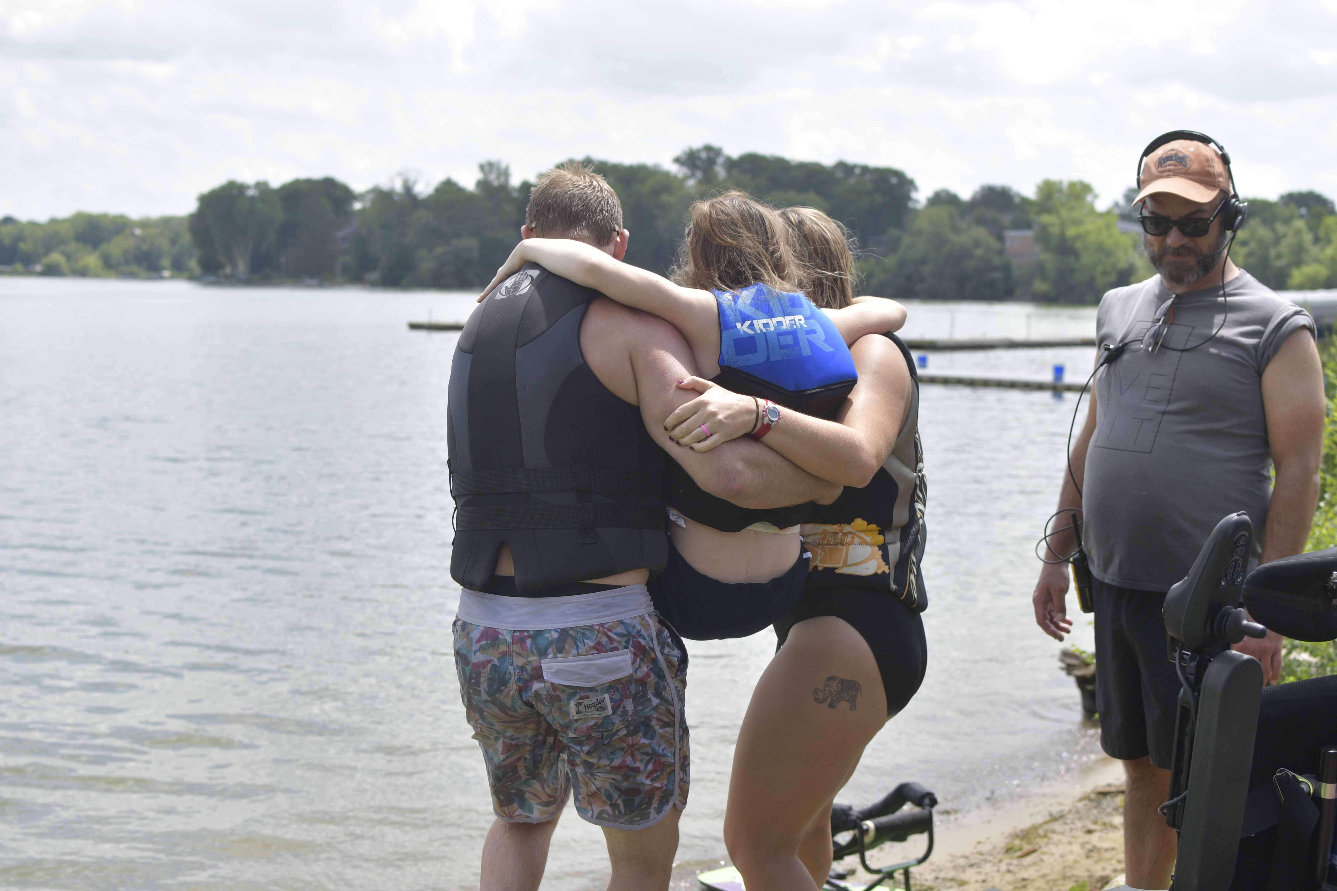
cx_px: 668
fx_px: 1950
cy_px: 446
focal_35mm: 52
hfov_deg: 37.9
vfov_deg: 25.8
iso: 400
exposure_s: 1/3200
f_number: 3.5
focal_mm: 35
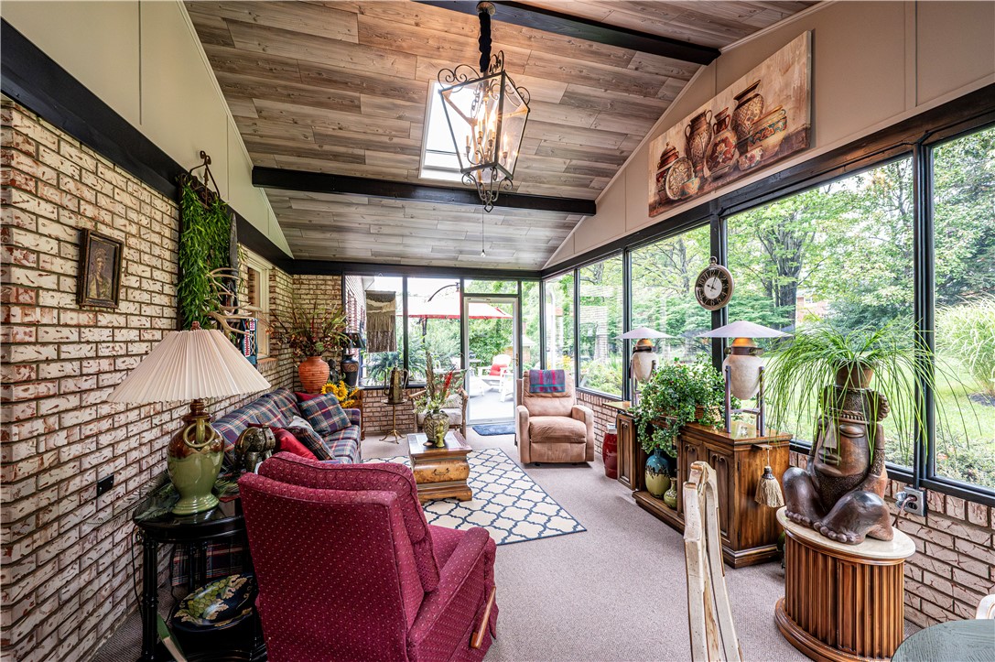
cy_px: 331
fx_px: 387
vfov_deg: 81.1
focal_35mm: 14
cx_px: 498
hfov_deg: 104.3
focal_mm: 14
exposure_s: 1/160
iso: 5000
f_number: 8
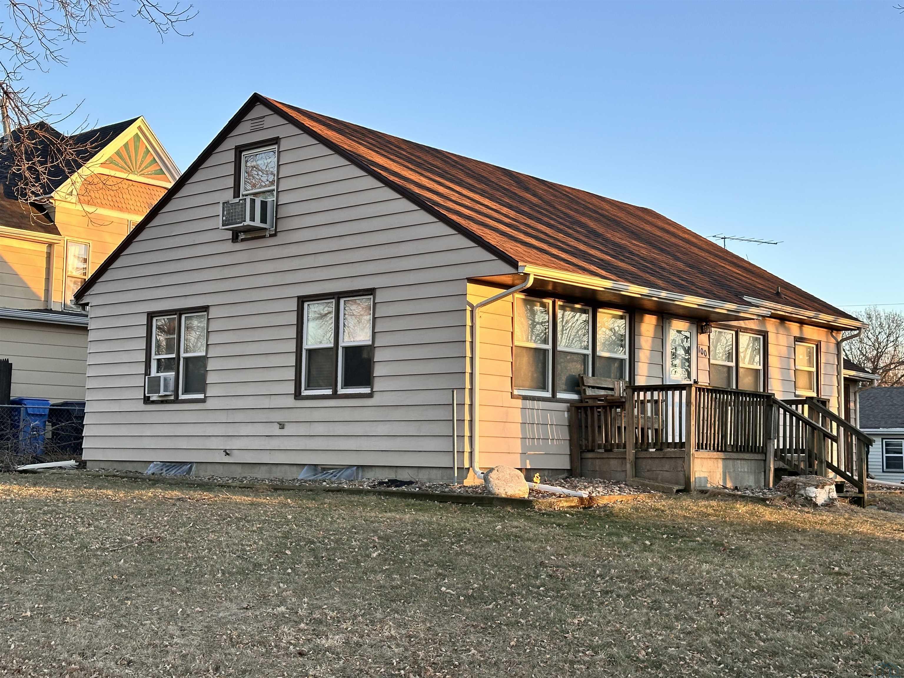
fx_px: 1254
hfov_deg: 39.7
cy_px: 339
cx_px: 452
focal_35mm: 48
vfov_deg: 30.3
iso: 64
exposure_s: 1/331
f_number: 1.78
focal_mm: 6.86
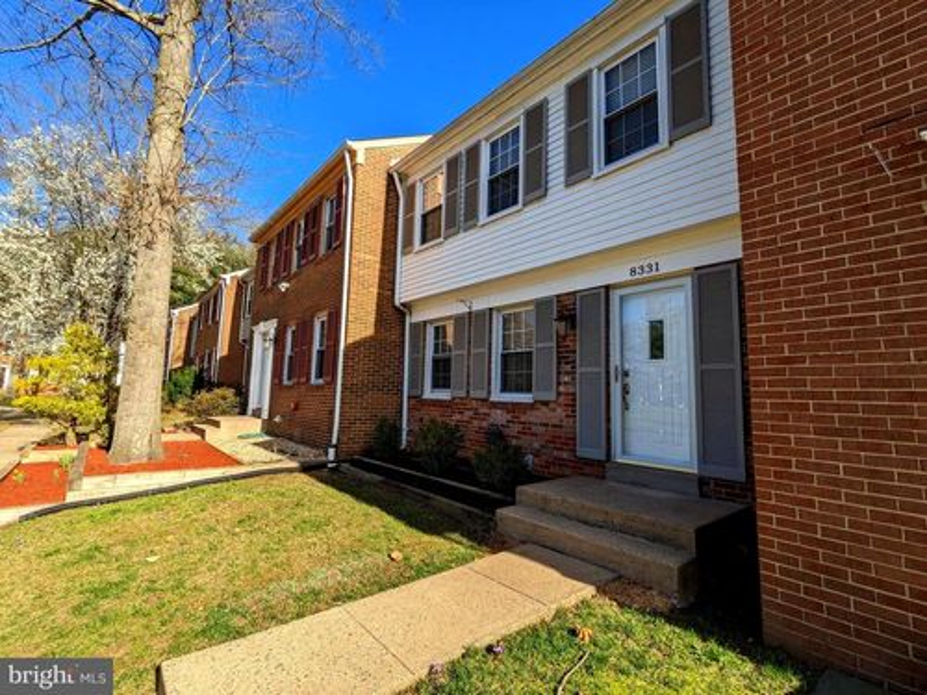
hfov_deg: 94.5
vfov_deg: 78.1
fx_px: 428
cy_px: 348
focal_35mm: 16
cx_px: 464
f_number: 2.2
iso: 34
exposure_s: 1/912
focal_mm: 2.22
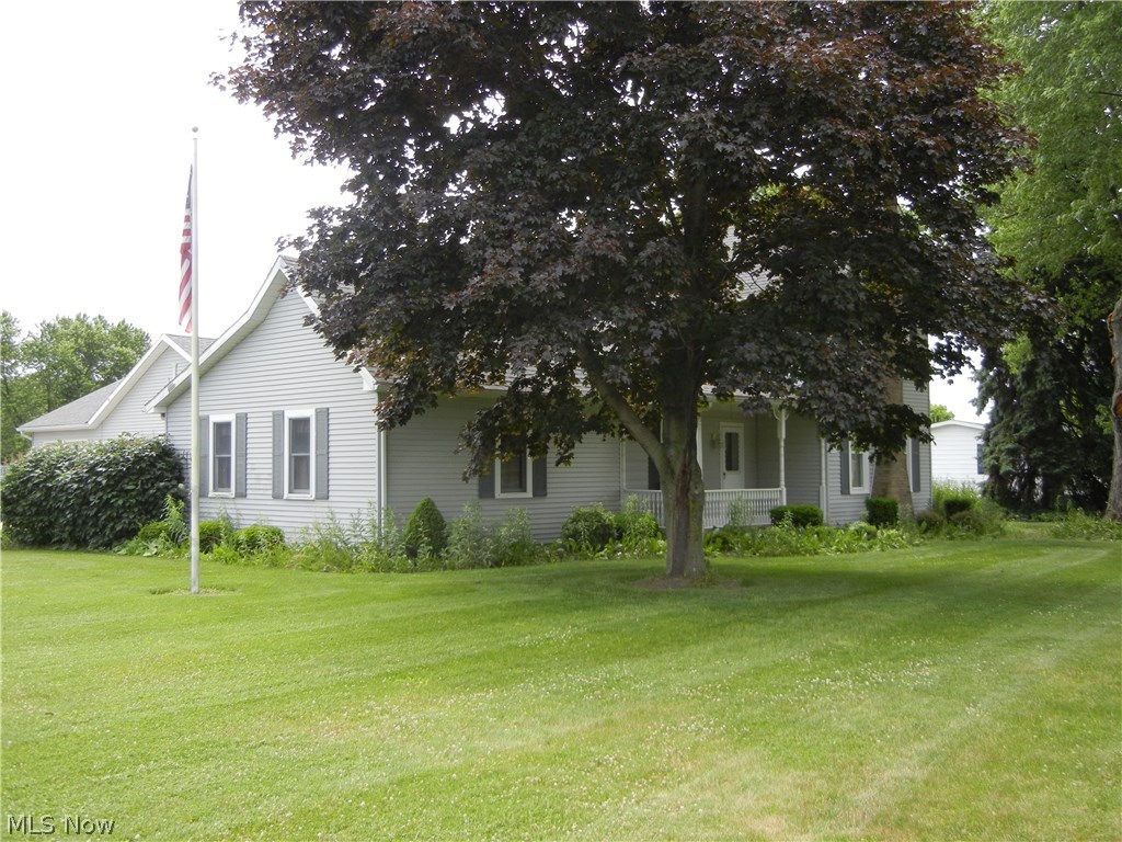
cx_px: 561
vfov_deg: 36.8
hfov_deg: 47.9
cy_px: 421
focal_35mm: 39
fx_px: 1264
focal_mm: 7.1
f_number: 3.7
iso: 160
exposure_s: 1/402
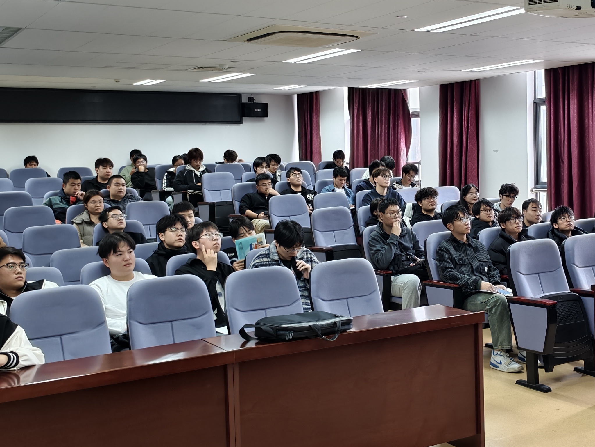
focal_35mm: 46
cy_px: 193
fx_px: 791
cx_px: 400
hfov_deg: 40.7
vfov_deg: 31.5
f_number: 1.57
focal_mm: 5.6
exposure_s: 1/100
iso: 624
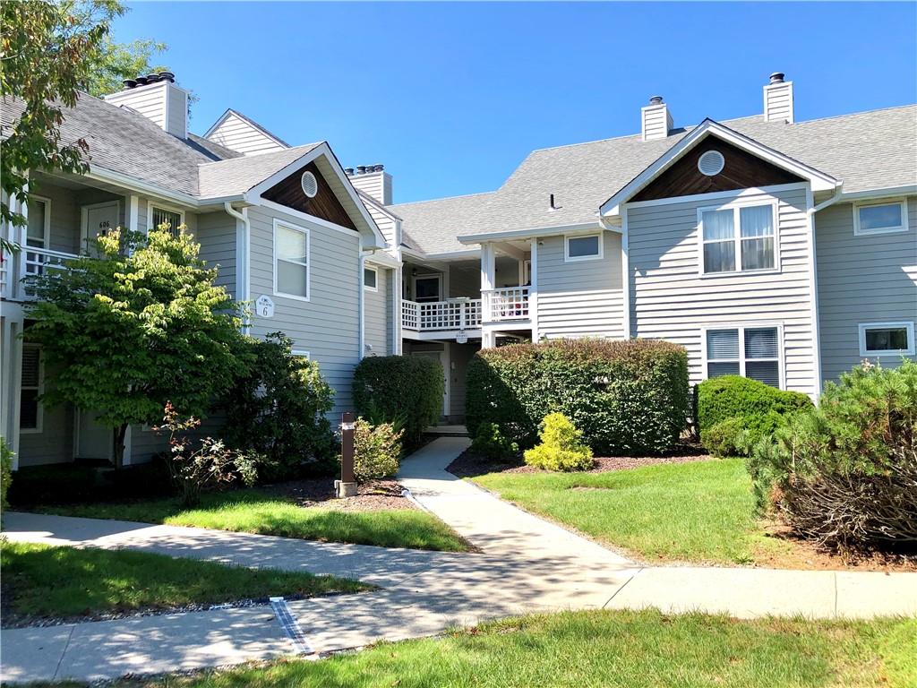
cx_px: 458
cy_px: 344
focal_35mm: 28
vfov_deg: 49.7
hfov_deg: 63.4
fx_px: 742
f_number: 1.8
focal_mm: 3.99
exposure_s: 1/1171
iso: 20
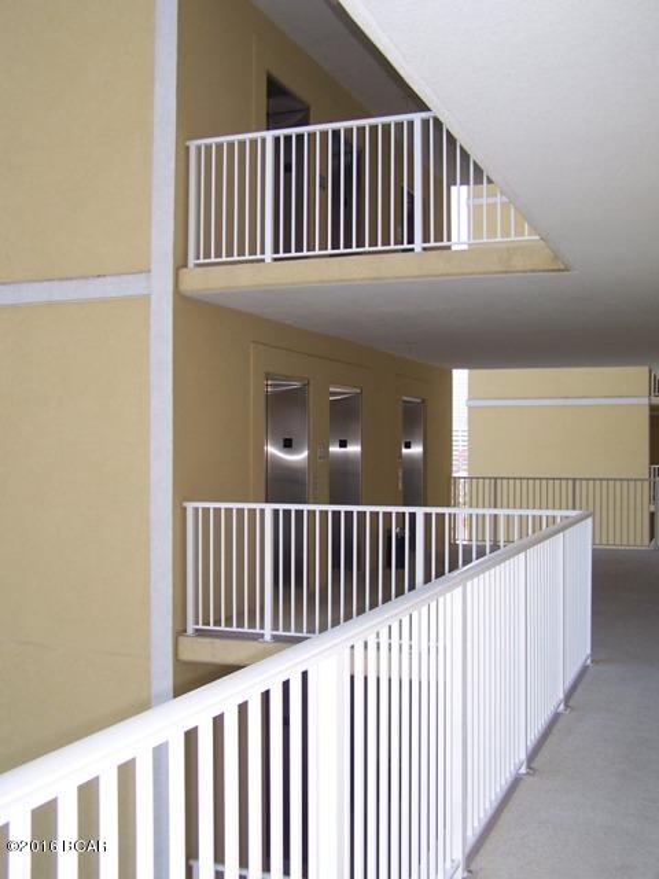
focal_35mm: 38
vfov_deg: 49.0
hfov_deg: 37.7
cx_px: 330
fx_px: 965
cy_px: 440
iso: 80
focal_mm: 6.3
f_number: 2.8
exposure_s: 1/250
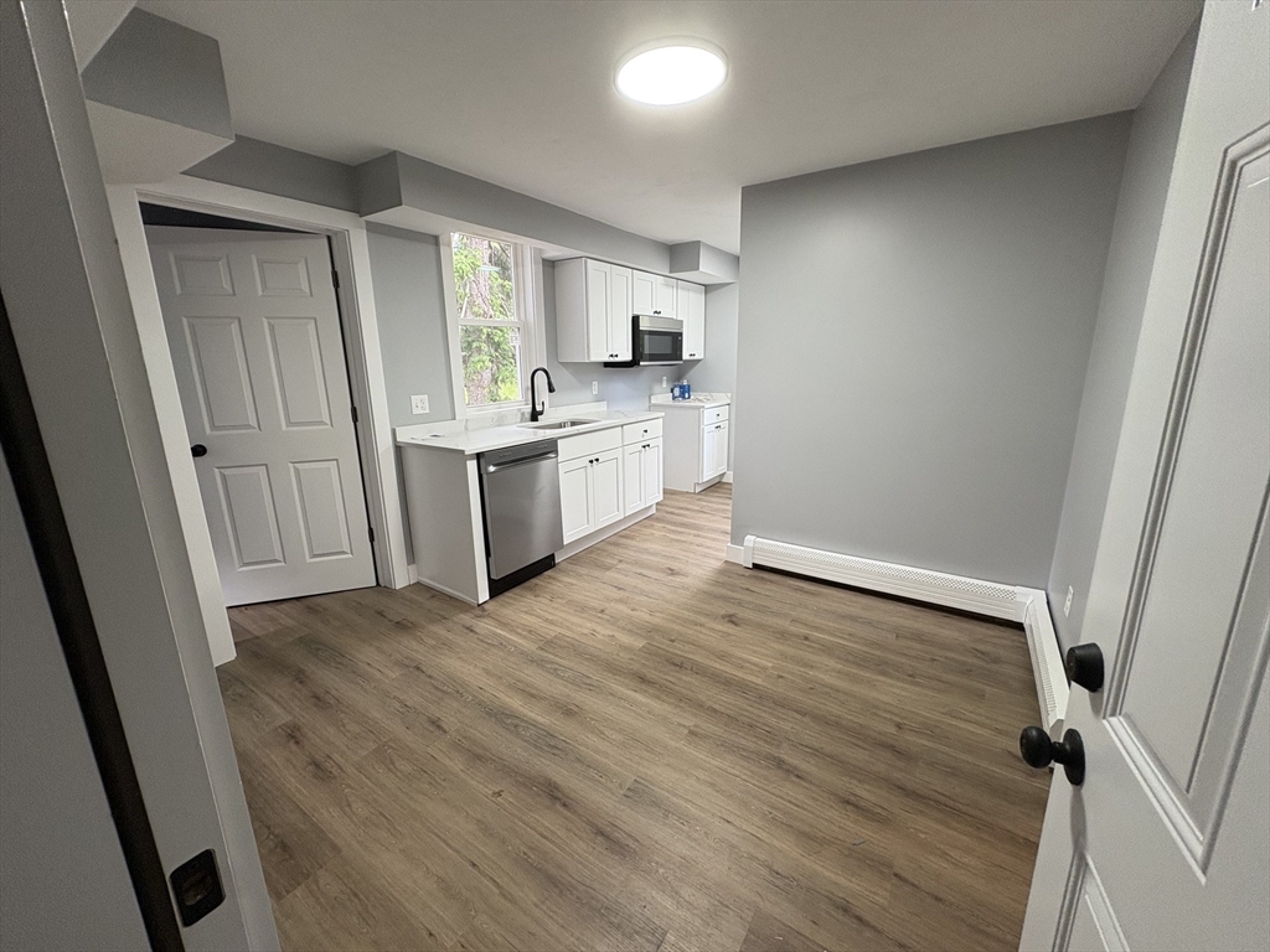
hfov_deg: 102.1
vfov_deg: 85.7
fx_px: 514
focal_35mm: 14
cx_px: 635
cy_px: 476
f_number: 2.2
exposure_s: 1/60
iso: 125
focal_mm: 2.22
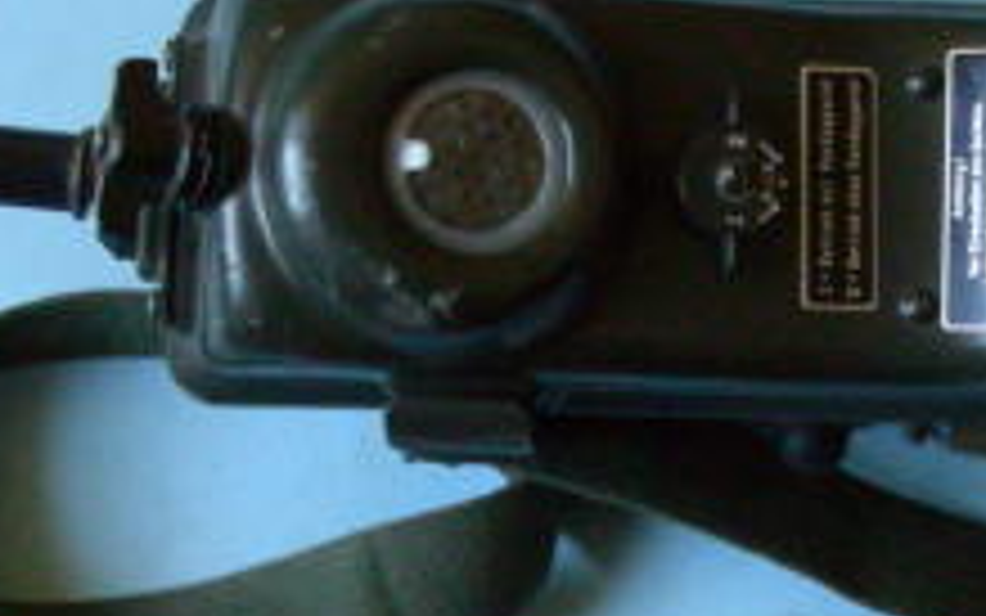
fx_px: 2473
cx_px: 869
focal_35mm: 92
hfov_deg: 22.1
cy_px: 407
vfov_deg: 14.2
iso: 400
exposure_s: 1/54.7
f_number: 3.5
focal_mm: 6.3
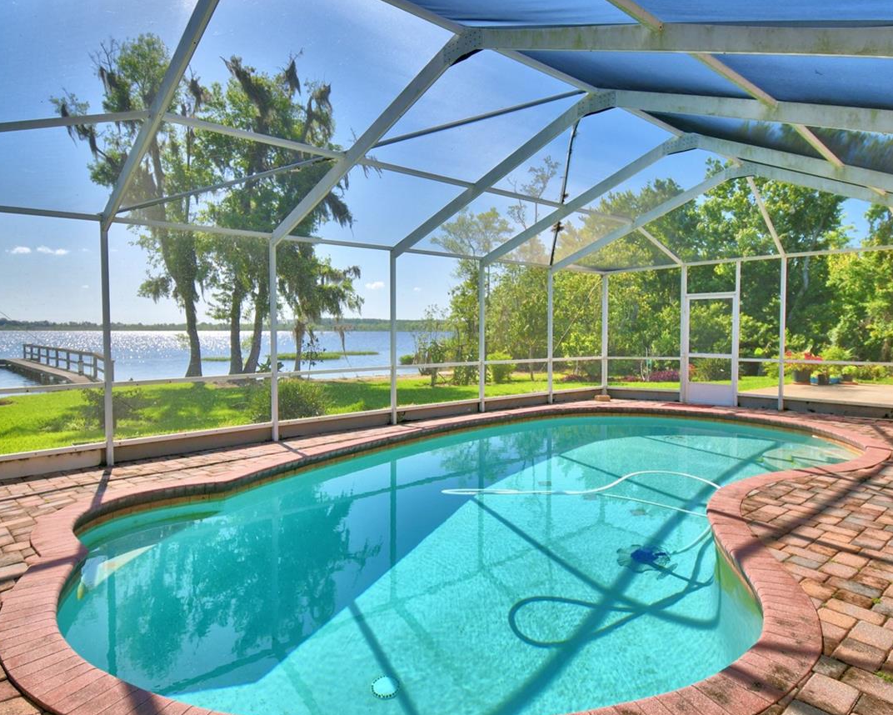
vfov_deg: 65.5
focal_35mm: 21
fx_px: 555
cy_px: 349
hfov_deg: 77.6
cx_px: 458
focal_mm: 10
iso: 100
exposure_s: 1/1250
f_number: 4.5
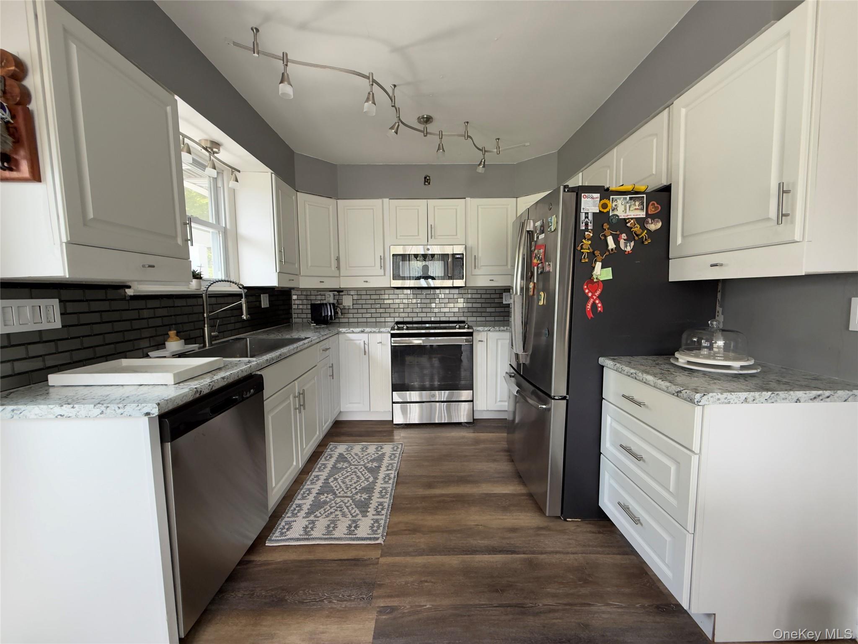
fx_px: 347
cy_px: 322
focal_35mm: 14
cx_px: 429
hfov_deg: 102.1
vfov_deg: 85.7
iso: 160
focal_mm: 2.22
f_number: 2.2
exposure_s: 1/99
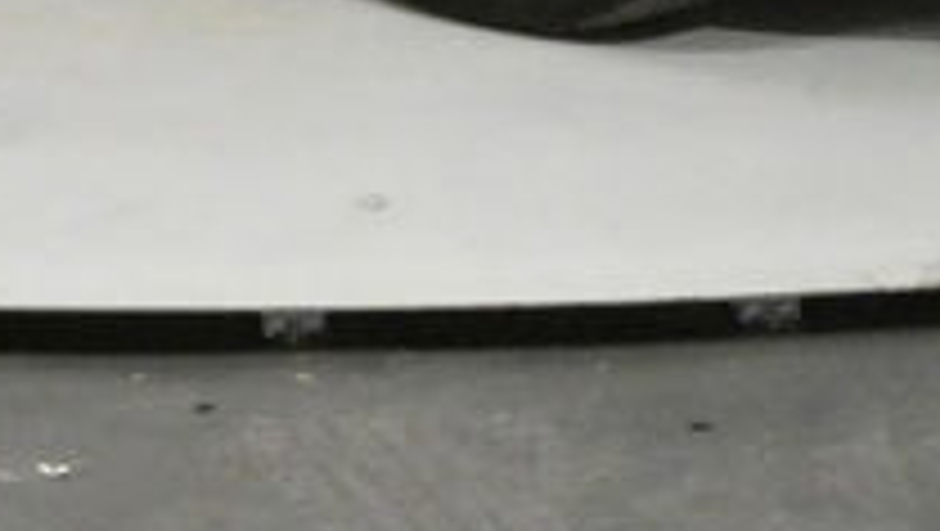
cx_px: 405
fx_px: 5713
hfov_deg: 9.4
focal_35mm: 229
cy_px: -796
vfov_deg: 5.1
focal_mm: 9.9
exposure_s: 1/50
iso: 1600
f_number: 4
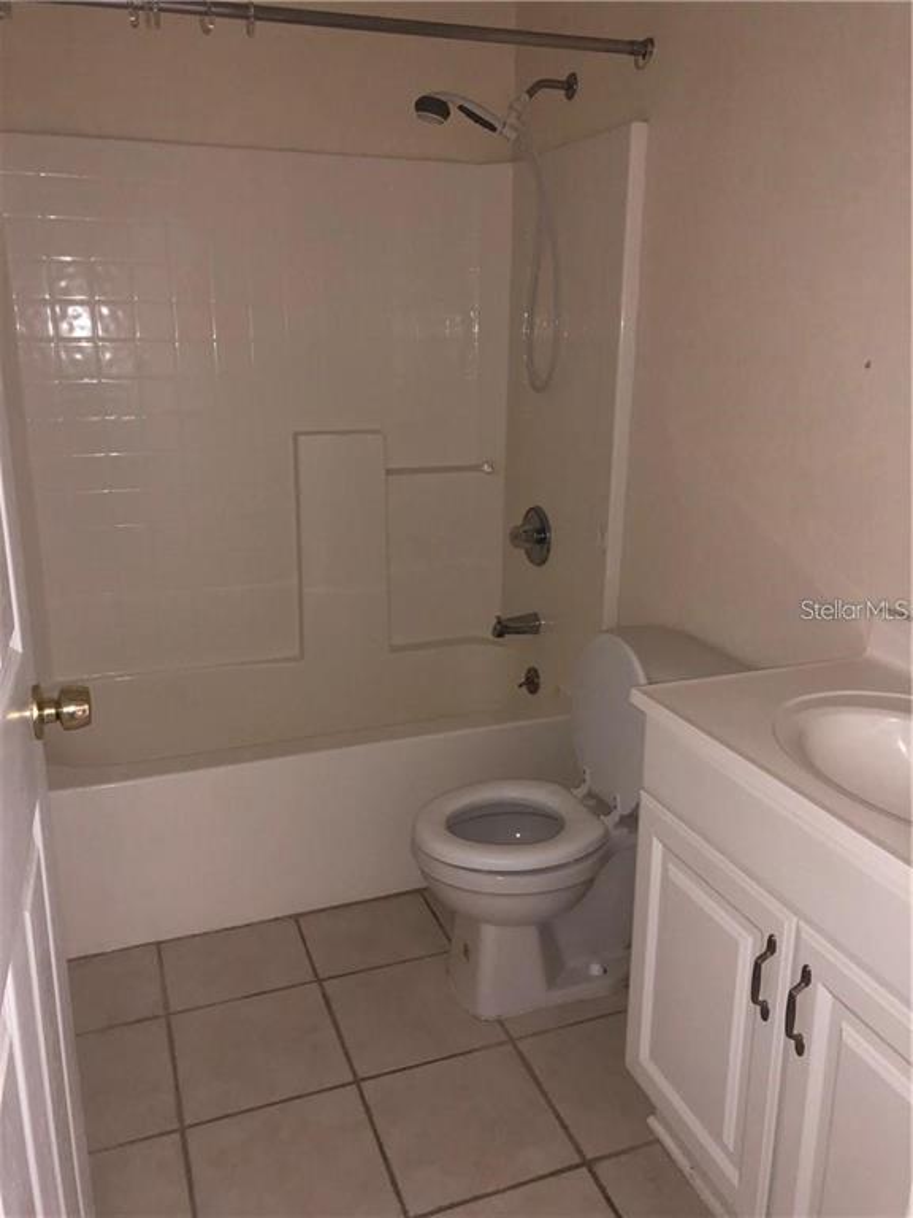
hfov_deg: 49.7
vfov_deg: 63.4
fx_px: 985
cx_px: 456
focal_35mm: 28
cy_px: 609
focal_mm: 4
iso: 200
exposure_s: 1/60
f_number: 1.8
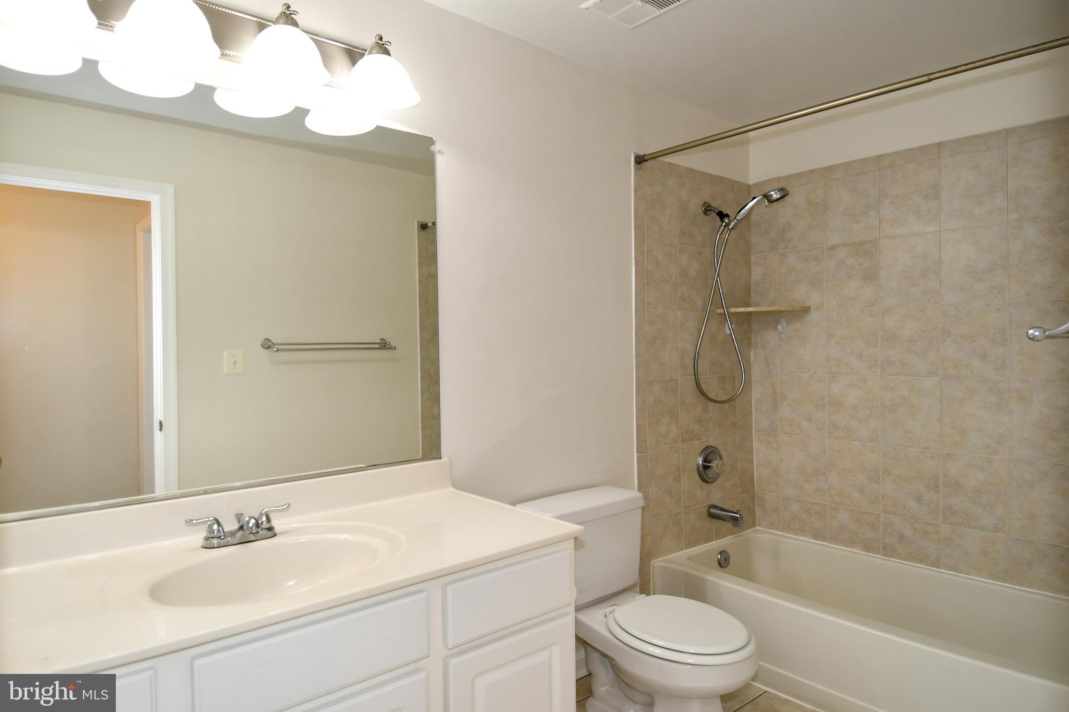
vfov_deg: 67.4
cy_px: 356
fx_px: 534
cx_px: 534
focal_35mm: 18
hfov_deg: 90.0
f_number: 4
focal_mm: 12
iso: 250
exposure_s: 1/60
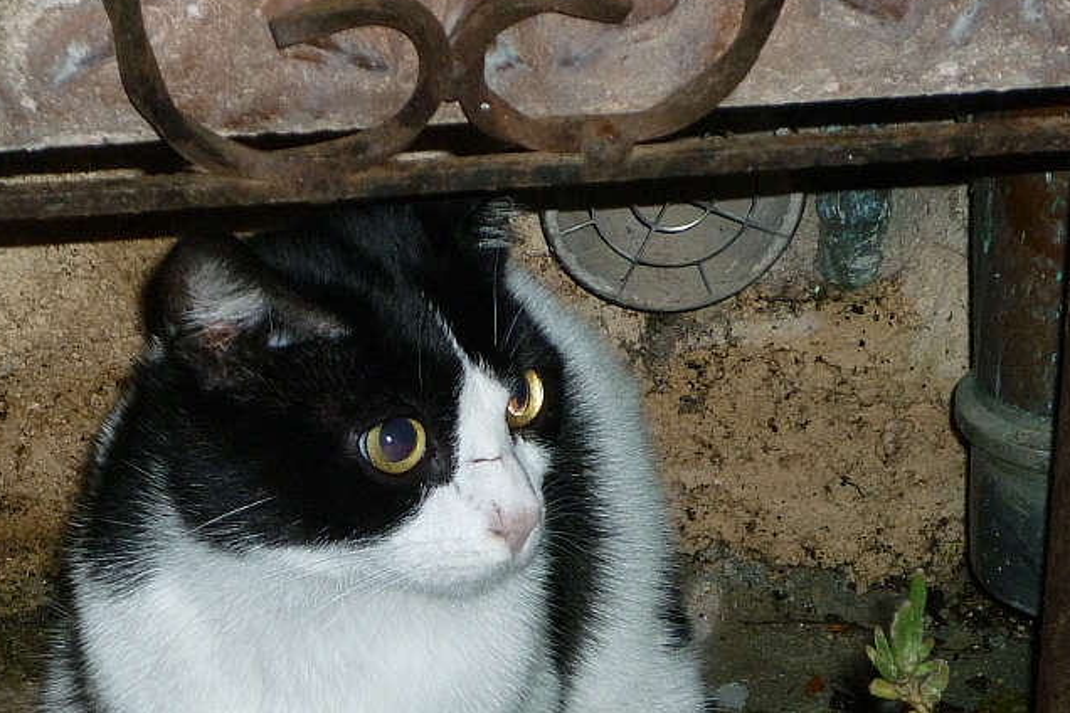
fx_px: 6093
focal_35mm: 205
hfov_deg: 10.0
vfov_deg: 6.7
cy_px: 480
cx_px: 348
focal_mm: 22
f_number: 5.9
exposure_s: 1/125
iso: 250
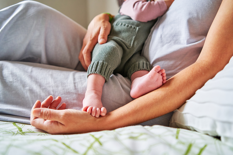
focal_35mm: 35
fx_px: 227
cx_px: 116
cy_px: 78
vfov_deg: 37.9
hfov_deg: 54.4
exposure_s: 1/125
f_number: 2.2
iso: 1250
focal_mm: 35
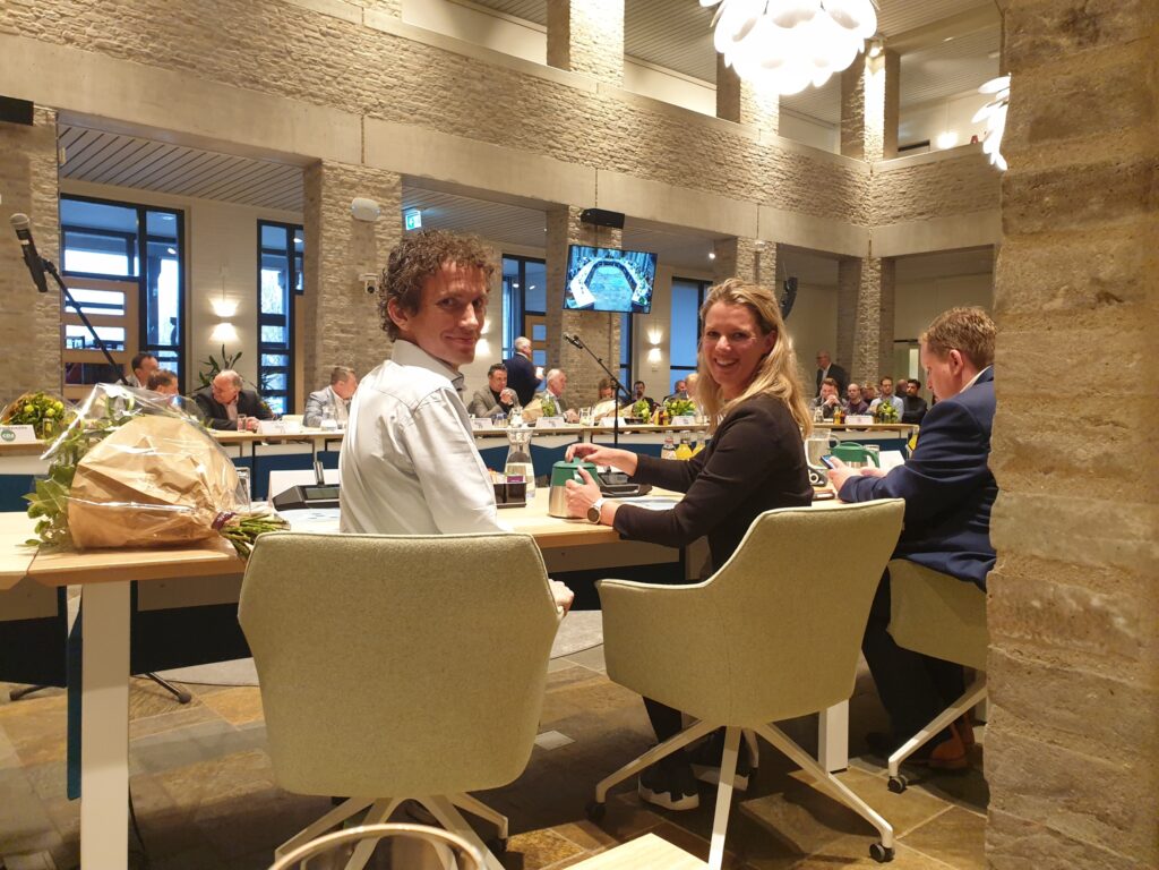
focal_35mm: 26
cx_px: 580
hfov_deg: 67.3
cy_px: 435
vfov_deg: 53.1
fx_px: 871
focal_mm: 4.3
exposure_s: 1/25
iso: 320
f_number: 2.4
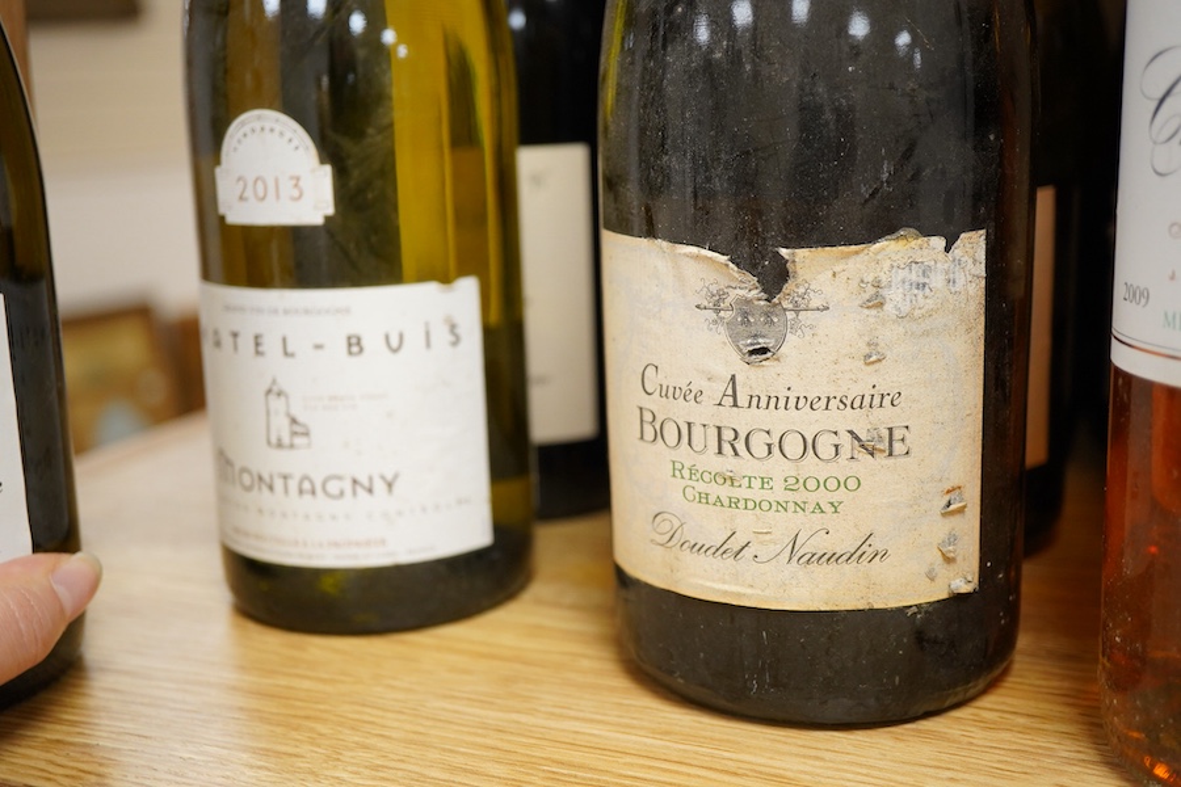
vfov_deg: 29.9
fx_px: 1476
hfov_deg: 43.6
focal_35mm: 45
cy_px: 394
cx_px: 590
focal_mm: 30
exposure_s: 1/125
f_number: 5.6
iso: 1250
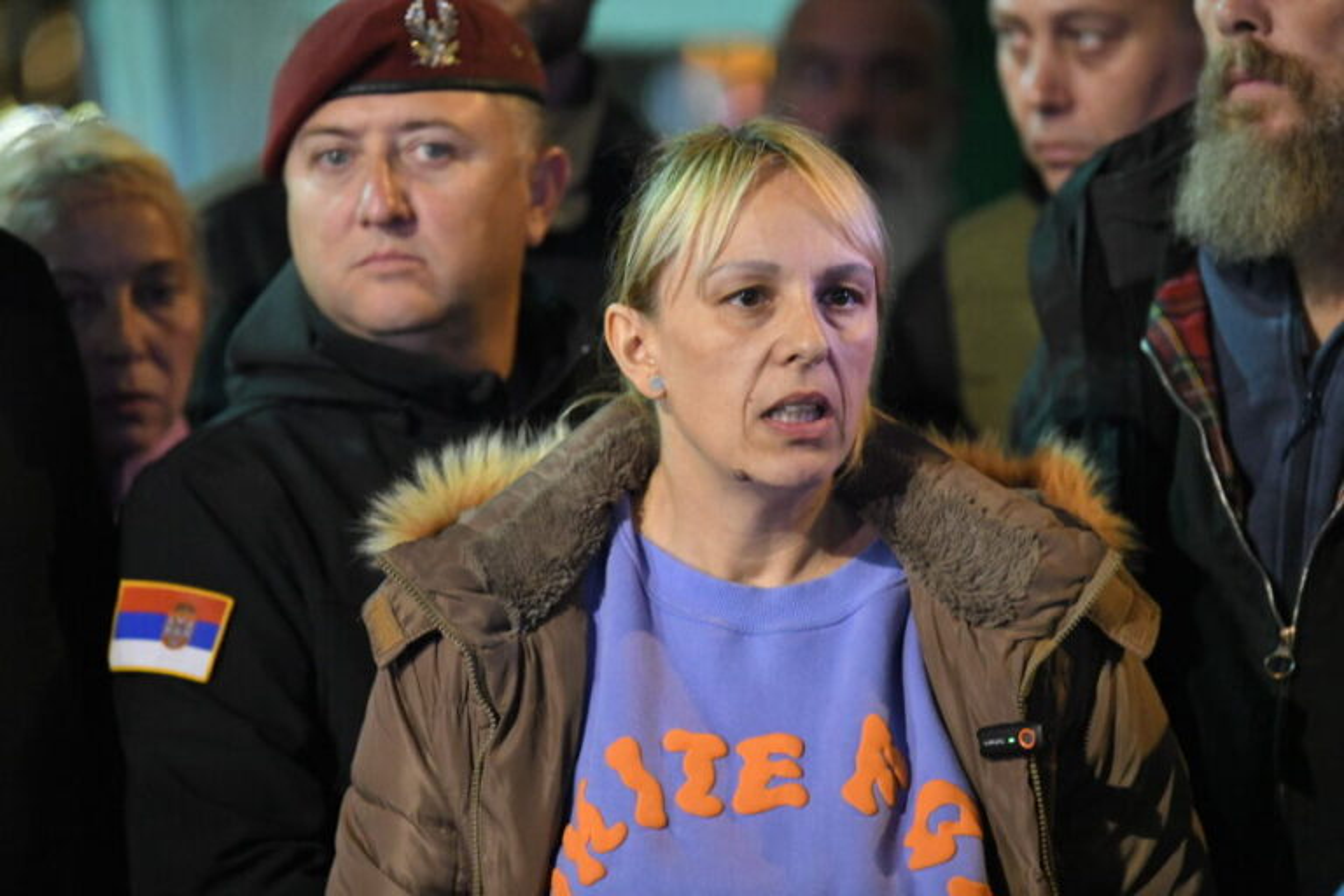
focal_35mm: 170
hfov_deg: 12.1
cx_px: 672
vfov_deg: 8.1
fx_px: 6346
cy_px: 448
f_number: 3.2
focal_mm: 170
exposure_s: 1/125
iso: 8000
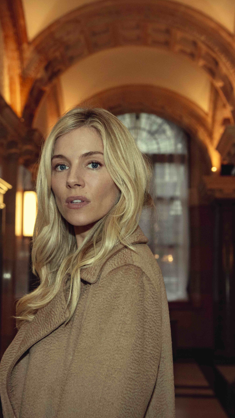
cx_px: 68
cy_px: 209
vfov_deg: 33.3
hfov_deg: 19.0
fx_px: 698
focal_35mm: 63
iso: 1600
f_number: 4
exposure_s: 1/125
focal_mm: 40
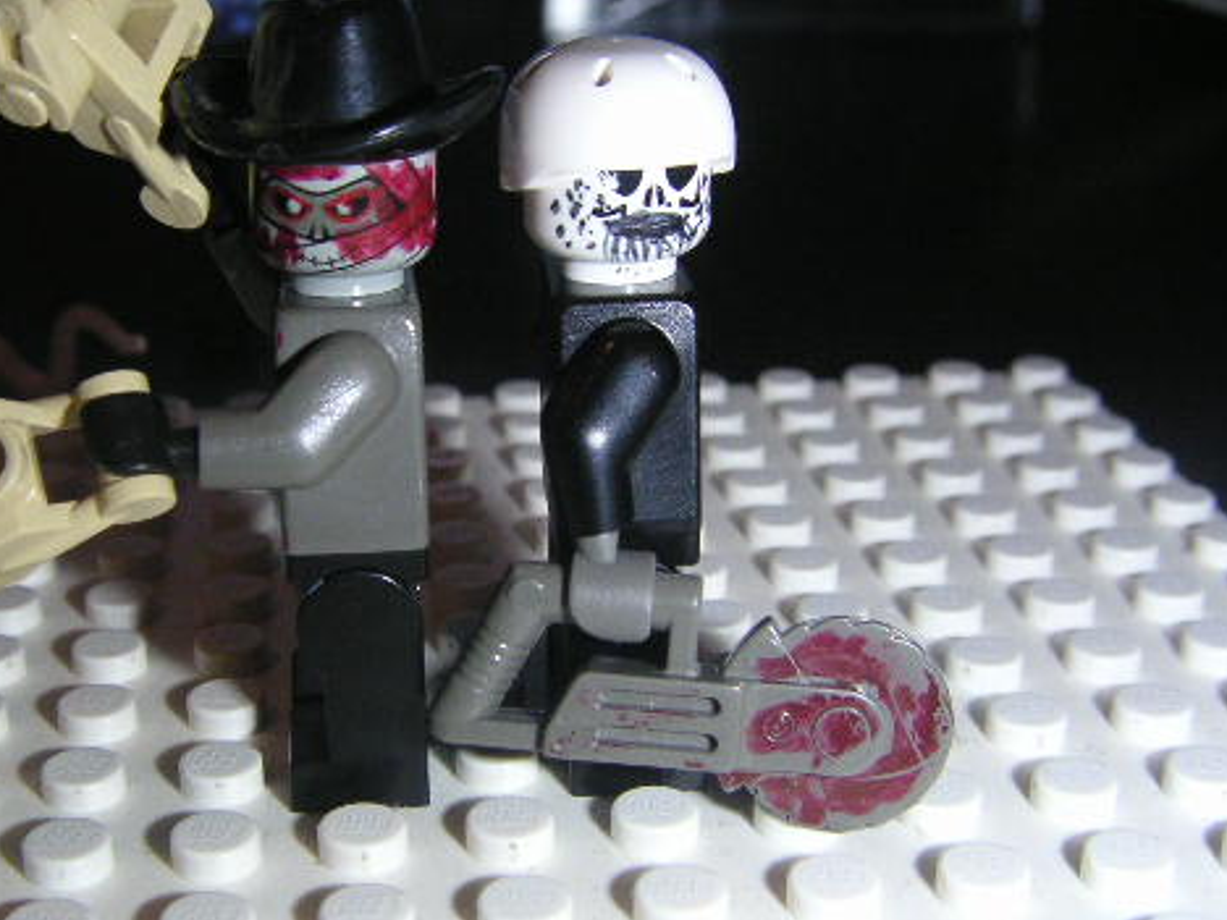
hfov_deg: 36.6
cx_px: 446
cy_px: 438
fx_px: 1843
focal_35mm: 52
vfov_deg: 28.0
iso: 160
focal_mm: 6
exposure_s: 1/45
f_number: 6.7
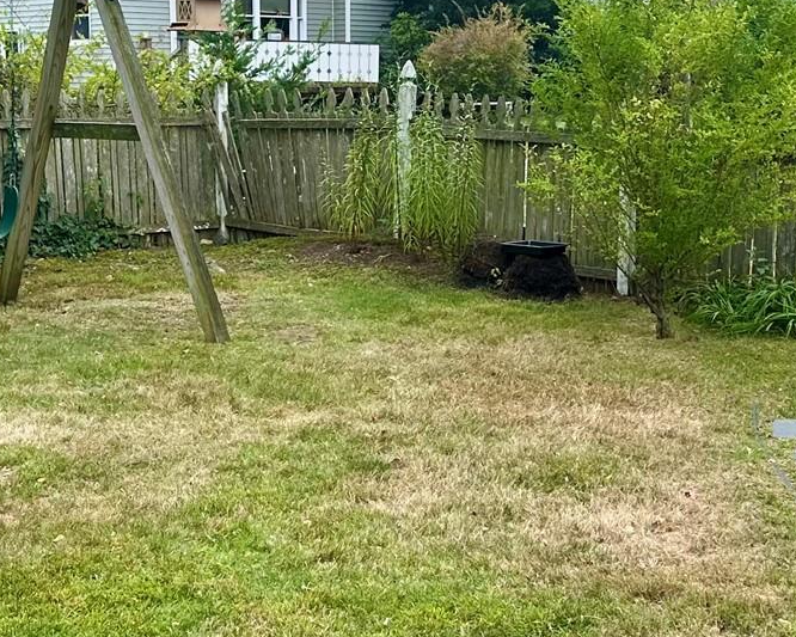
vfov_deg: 21.2
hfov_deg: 26.4
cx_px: 372
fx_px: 1696
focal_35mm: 72
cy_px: 369
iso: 80
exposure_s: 1/1119
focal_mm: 6.86
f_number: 1.78
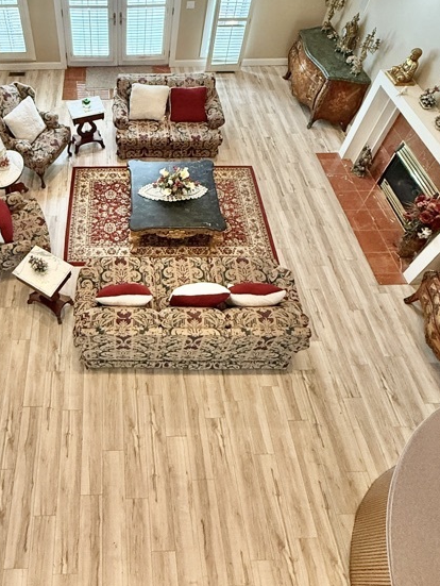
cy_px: 166
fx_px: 440
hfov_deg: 51.1
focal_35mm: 26
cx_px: 116
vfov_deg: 64.3
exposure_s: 1/60
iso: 400
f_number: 2.2
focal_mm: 2.22
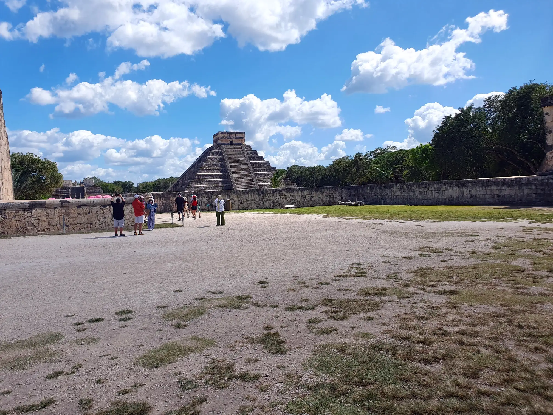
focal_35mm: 26
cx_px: 276
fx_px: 415
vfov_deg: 53.1
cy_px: 208
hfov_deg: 67.3
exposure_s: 1/1852
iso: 50
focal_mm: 4.32
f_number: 2.4
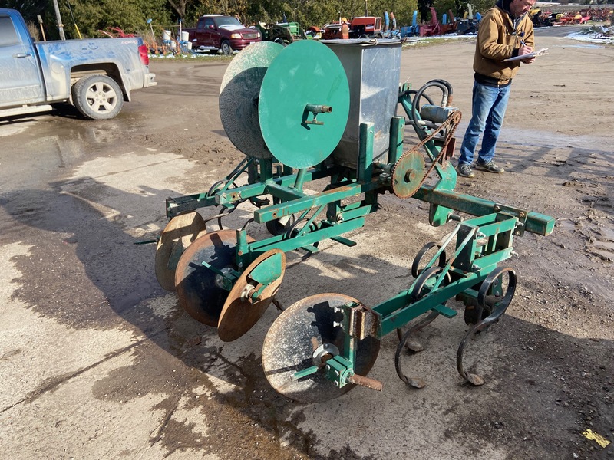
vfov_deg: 53.1
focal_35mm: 26
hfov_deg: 67.3
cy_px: 230
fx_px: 461
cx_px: 307
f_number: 1.8
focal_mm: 4.25
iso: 32
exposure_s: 1/1653
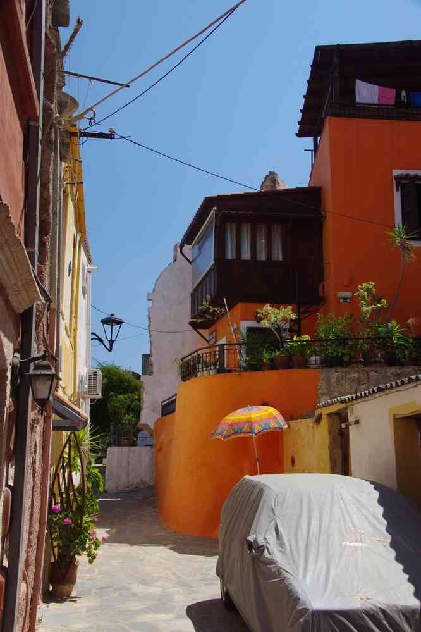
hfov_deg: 33.1
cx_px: 210
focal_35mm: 40
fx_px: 708
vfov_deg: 48.1
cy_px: 316
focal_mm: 26.9
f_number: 11
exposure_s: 1/100
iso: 200
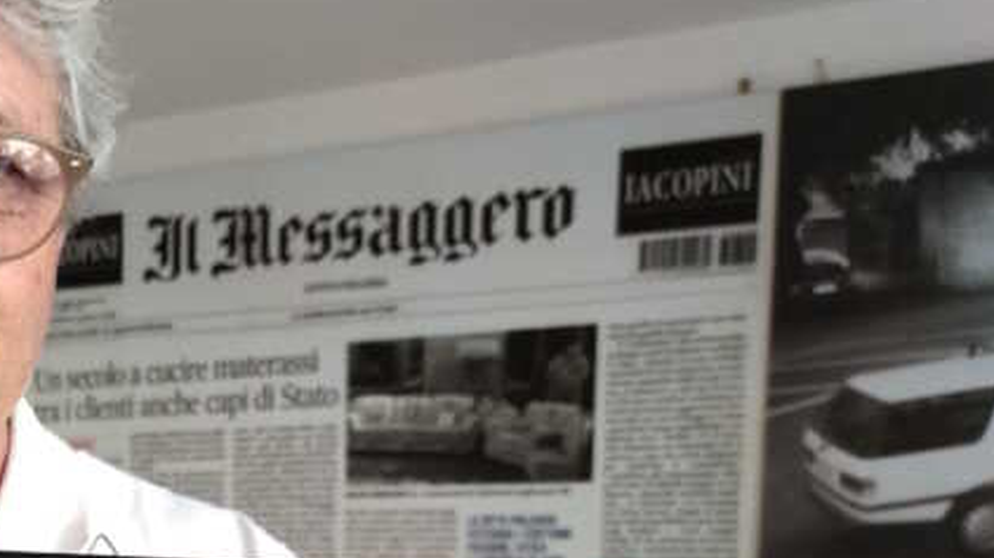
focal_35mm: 62
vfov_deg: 18.2
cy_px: 716
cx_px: -177
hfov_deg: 29.5
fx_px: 1634
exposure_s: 1/576
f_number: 1.69
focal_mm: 6.72
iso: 800
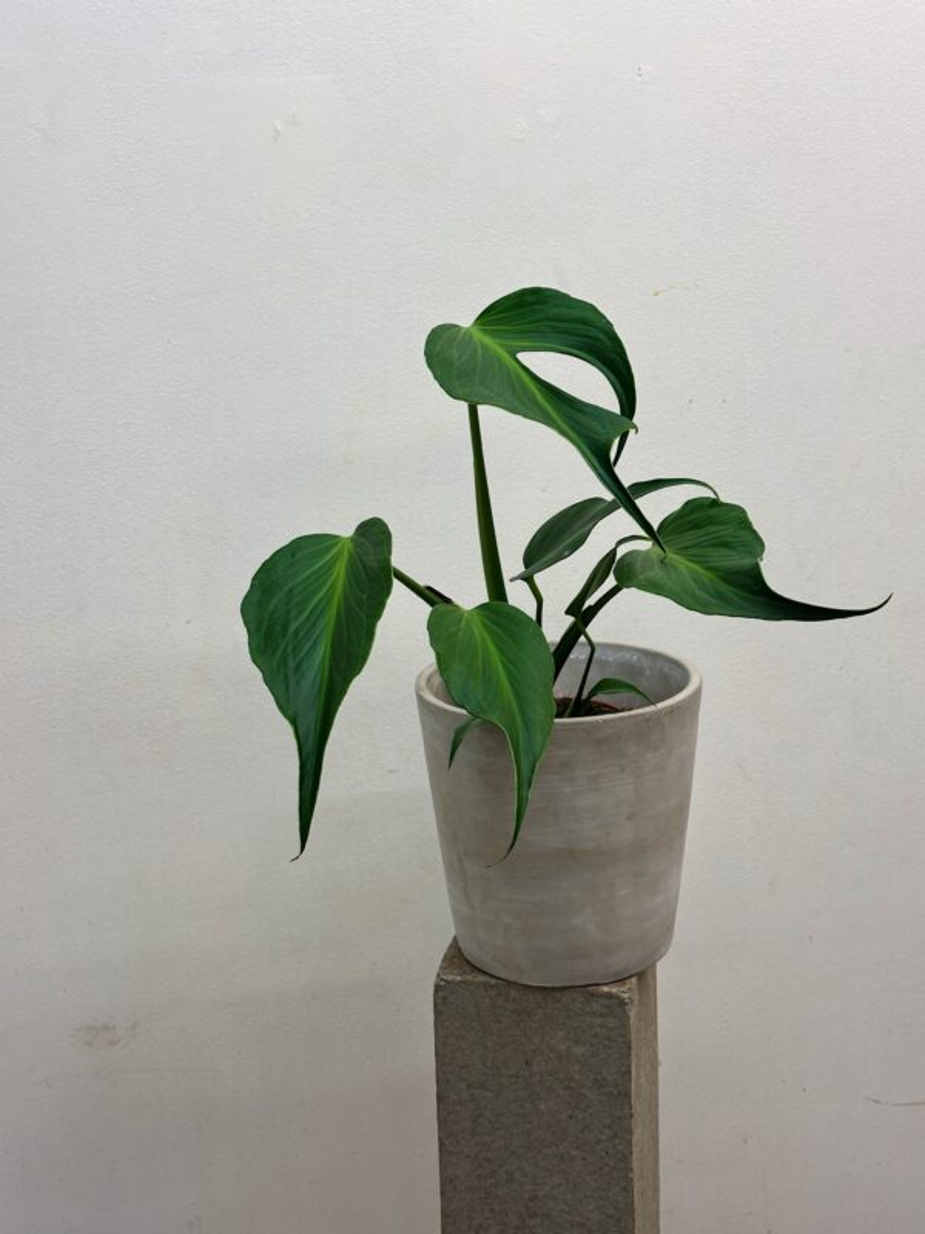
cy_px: 617
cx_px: 462
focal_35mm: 48
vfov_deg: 39.7
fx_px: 1710
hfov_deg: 30.3
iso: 64
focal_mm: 6.86
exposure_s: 1/50
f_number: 1.78
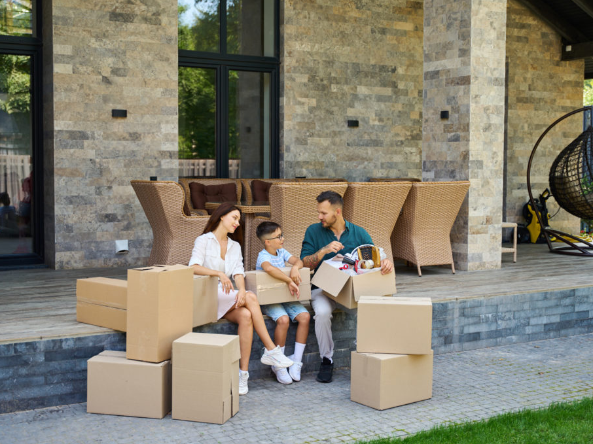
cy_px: 221
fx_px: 873
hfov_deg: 37.5
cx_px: 291
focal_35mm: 51
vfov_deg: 28.6
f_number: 2.8
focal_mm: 46.9
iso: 200
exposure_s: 1/320
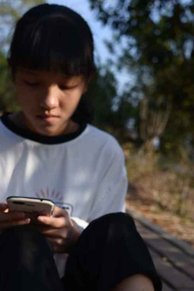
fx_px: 565
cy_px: 270
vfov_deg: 27.6
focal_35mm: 70
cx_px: 64
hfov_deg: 19.4
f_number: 5.6
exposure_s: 1/800
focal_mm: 35
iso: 160
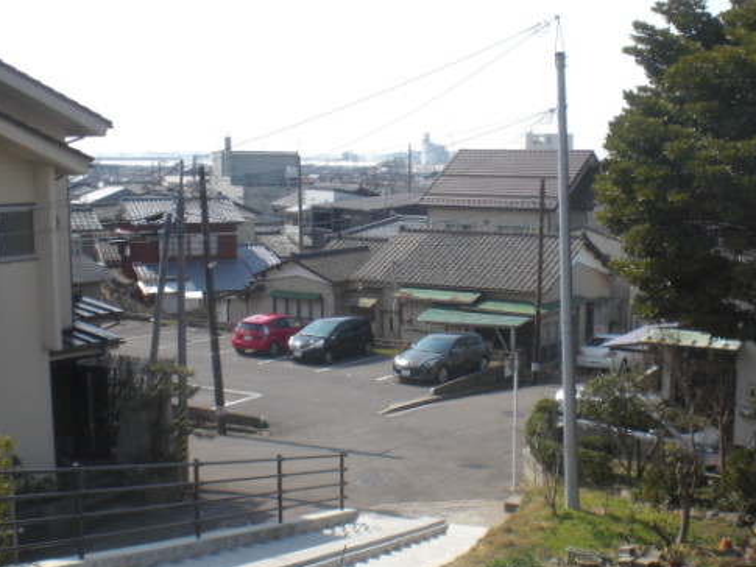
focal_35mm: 47
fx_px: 1027
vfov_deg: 30.9
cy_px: 313
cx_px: 438
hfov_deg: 40.3
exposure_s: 1/250
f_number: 5.6
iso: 64
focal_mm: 6.3
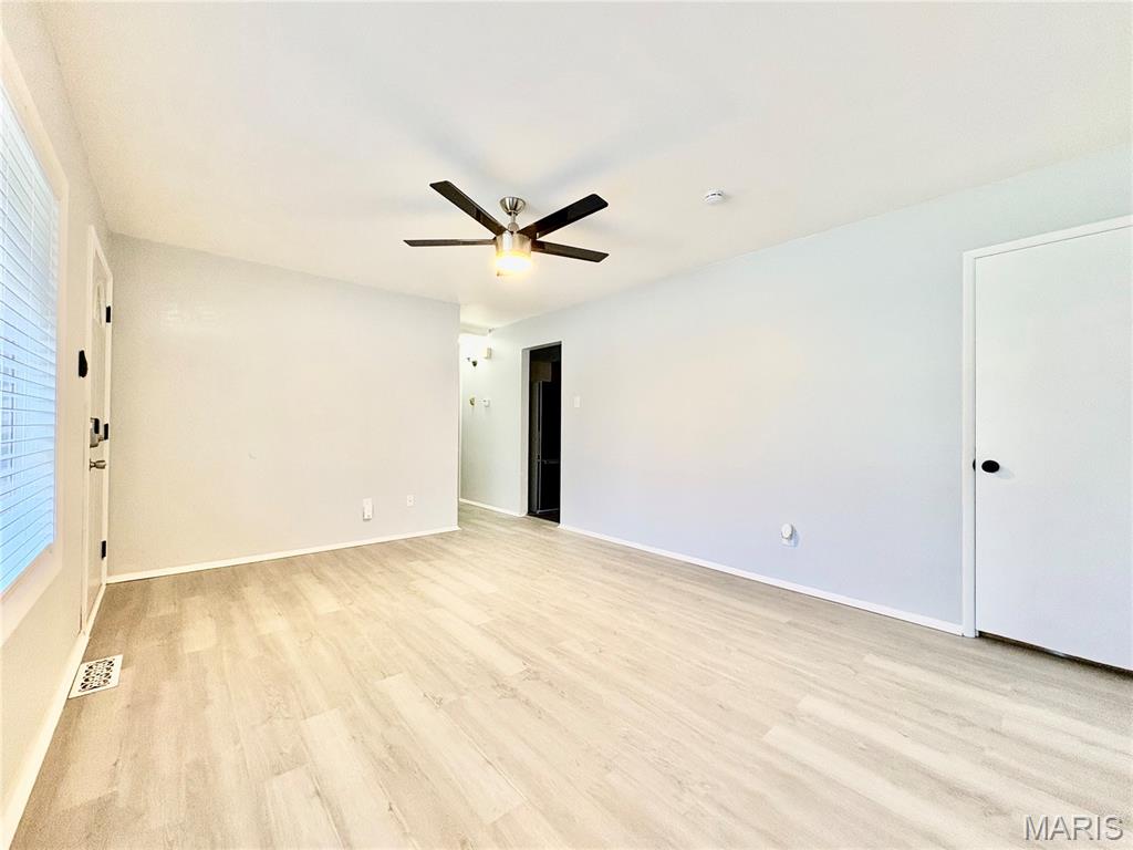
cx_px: 566
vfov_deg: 85.7
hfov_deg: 102.1
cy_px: 425
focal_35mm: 14
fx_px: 458
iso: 250
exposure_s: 1/60
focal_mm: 2.22
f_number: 2.2
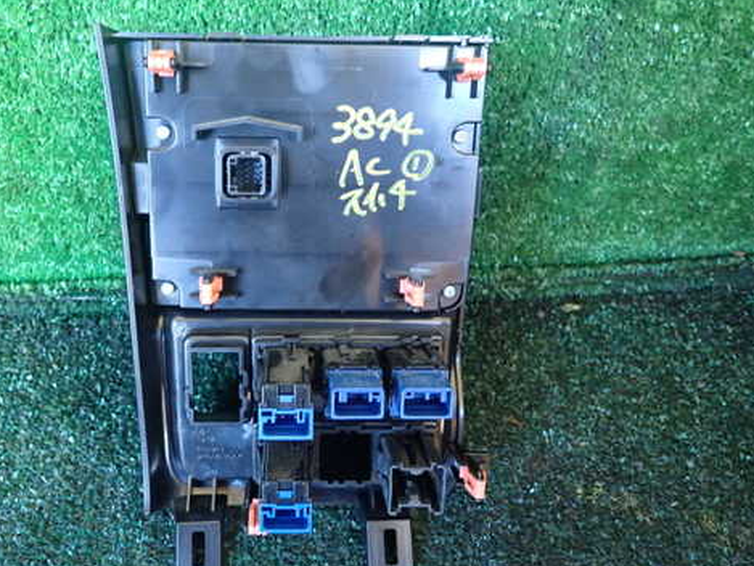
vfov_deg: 44.2
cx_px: 296
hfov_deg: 56.3
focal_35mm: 32
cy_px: 291
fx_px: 697
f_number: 2
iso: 800
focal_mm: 4.5
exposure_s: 1/30
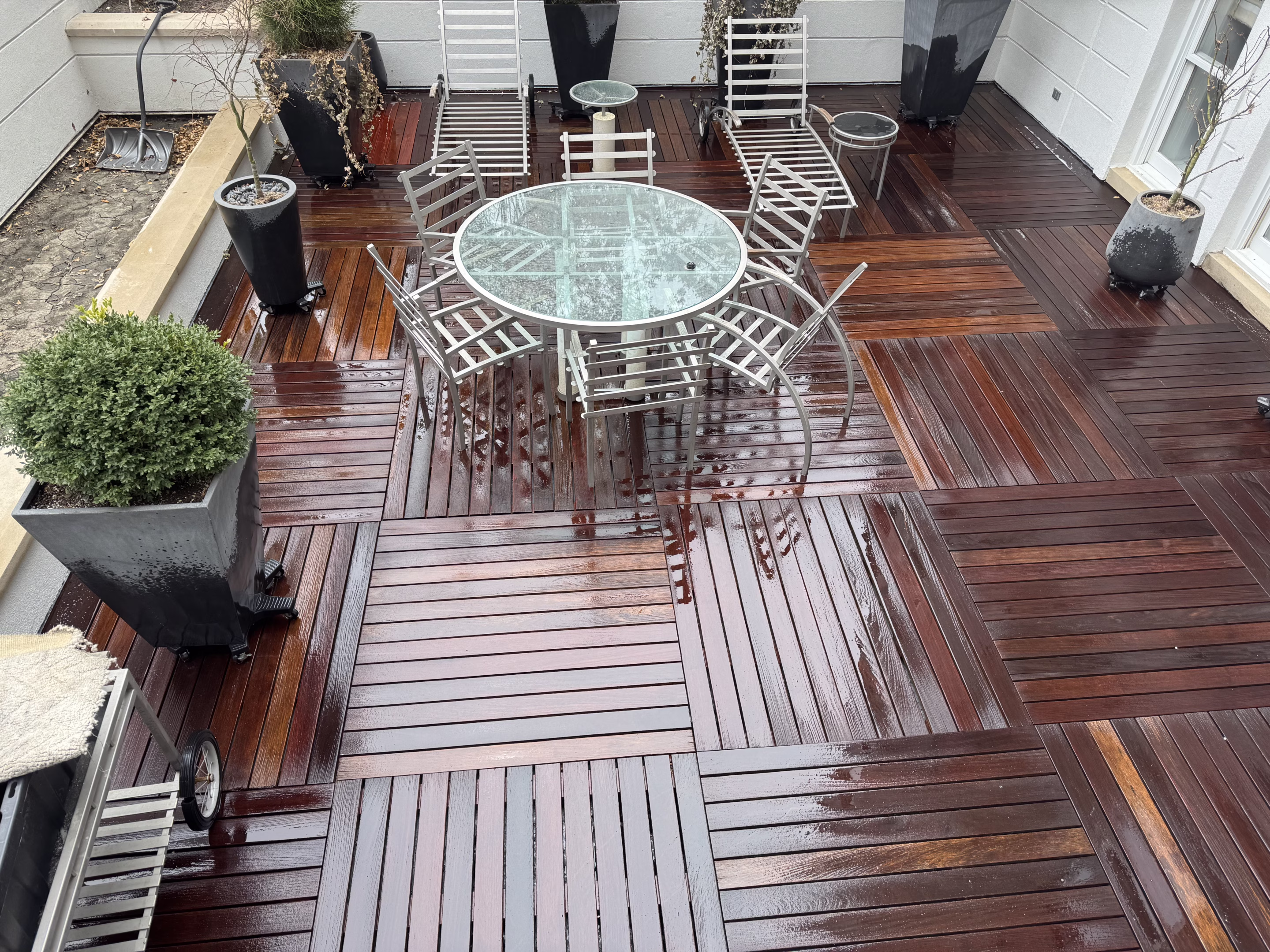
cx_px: 635
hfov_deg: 71.6
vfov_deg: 56.8
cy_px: 476
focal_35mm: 24
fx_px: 881
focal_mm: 6.76
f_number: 1.78
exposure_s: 1/320
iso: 80
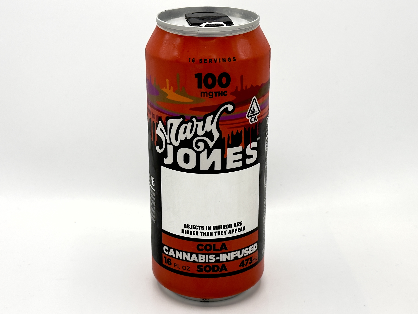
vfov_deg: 30.3
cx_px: 209
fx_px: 580
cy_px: 157
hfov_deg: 39.7
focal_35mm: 48
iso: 64
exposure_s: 1/3257
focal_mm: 6.76
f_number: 1.78
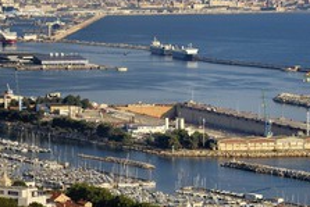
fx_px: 1947
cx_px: 108
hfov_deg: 9.1
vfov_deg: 6.1
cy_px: 71
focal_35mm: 226
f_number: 9
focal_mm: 120
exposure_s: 1/400
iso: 200
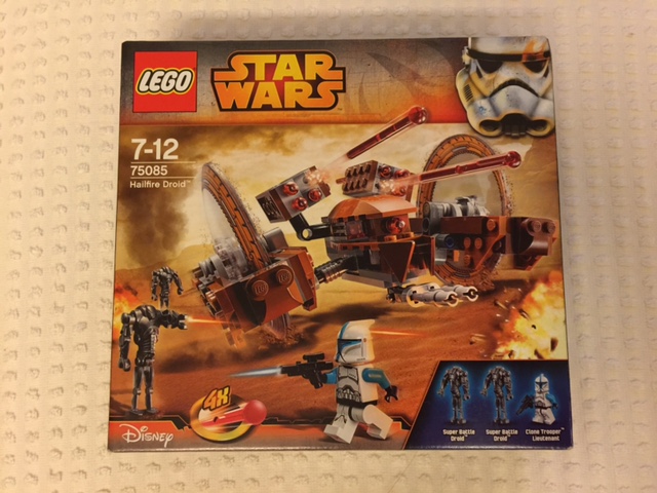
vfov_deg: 48.2
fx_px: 550
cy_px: 246
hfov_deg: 61.7
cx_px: 328
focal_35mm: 29
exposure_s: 1/10
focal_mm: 4.15
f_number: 2.2
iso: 125
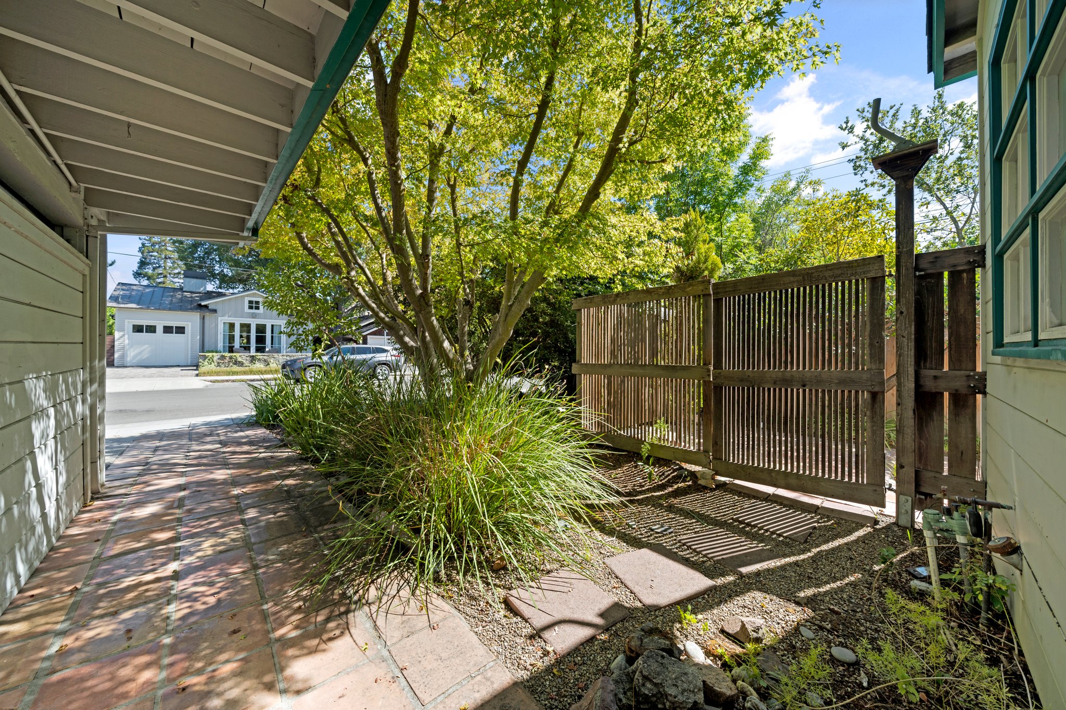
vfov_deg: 90.0
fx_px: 355
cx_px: 533
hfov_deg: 112.6
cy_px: 355
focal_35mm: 12
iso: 100
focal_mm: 12
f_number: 8
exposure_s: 1/80
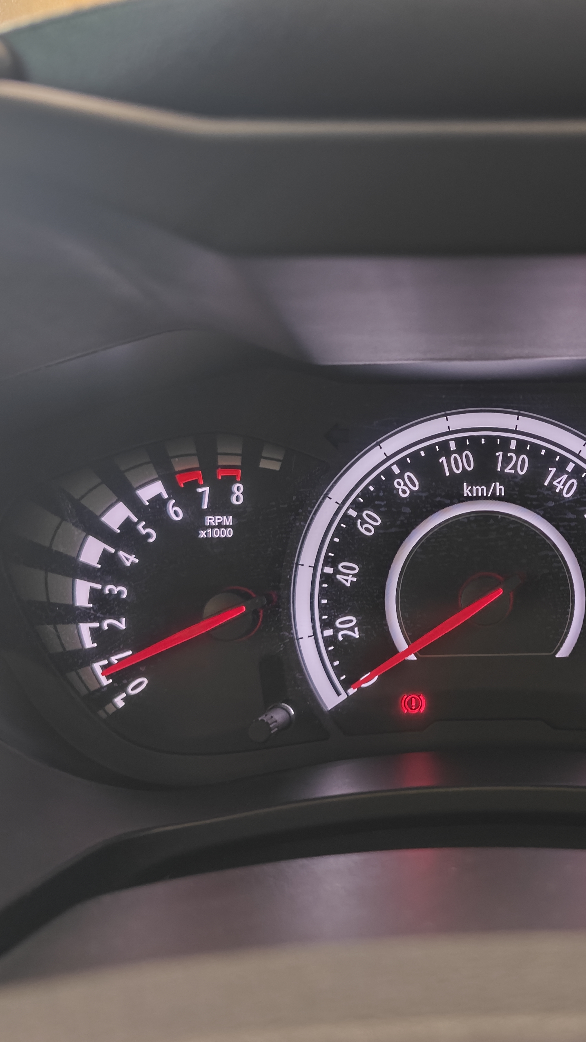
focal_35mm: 34
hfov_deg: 33.4
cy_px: 527
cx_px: 486
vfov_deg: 58.0
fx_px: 939
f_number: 1.9
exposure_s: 1/32.5
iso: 640
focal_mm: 8.7
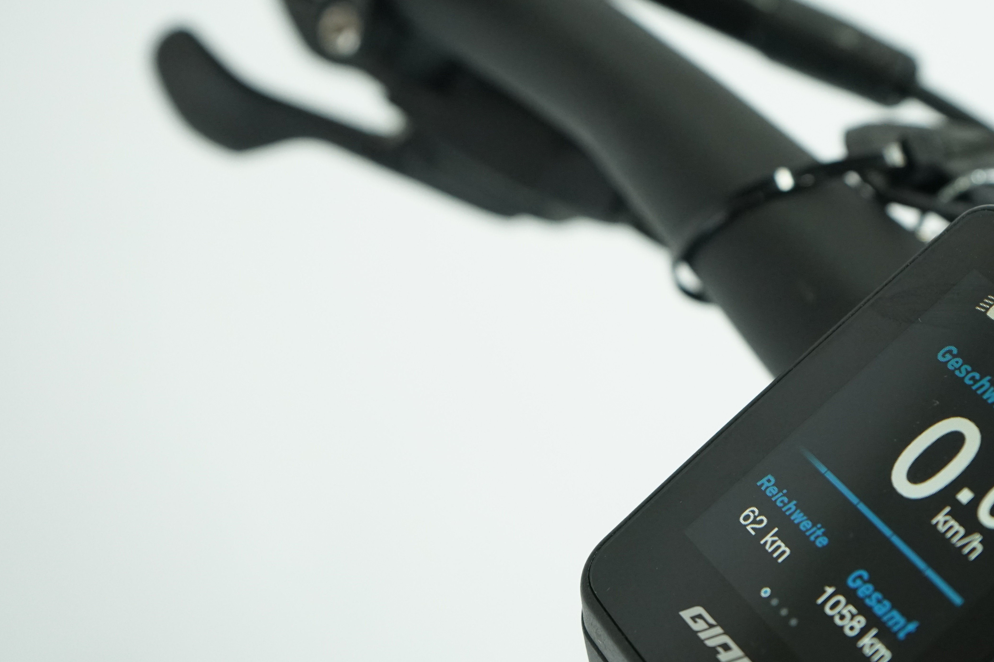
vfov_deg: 17.2
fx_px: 2181
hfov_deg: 25.6
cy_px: 215
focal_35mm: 79
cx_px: 624
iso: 2000
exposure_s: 1/200
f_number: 5.6
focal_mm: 55
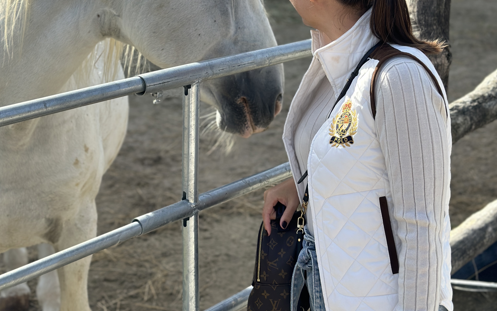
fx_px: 921
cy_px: 26
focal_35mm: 68
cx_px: 248
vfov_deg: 18.8
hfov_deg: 30.2
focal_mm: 6.86
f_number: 1.78
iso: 100
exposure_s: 1/2532
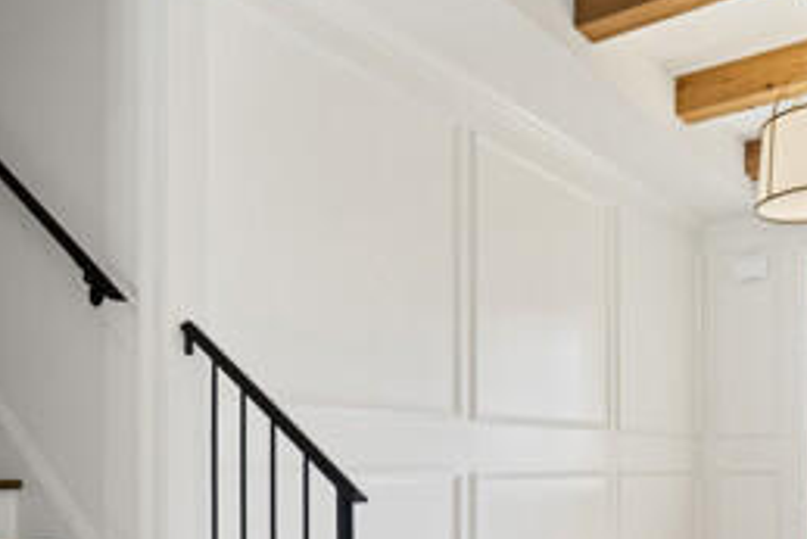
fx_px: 830
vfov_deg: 34.5
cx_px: 455
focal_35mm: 37
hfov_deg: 51.7
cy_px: 455
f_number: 9
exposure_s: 1/15
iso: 1000
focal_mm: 16
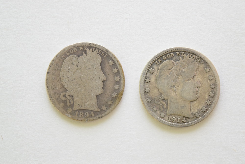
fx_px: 562
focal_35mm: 82
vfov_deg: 16.6
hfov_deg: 24.6
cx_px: 122
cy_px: 82
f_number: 5.6
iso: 800
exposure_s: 1/125
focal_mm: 55
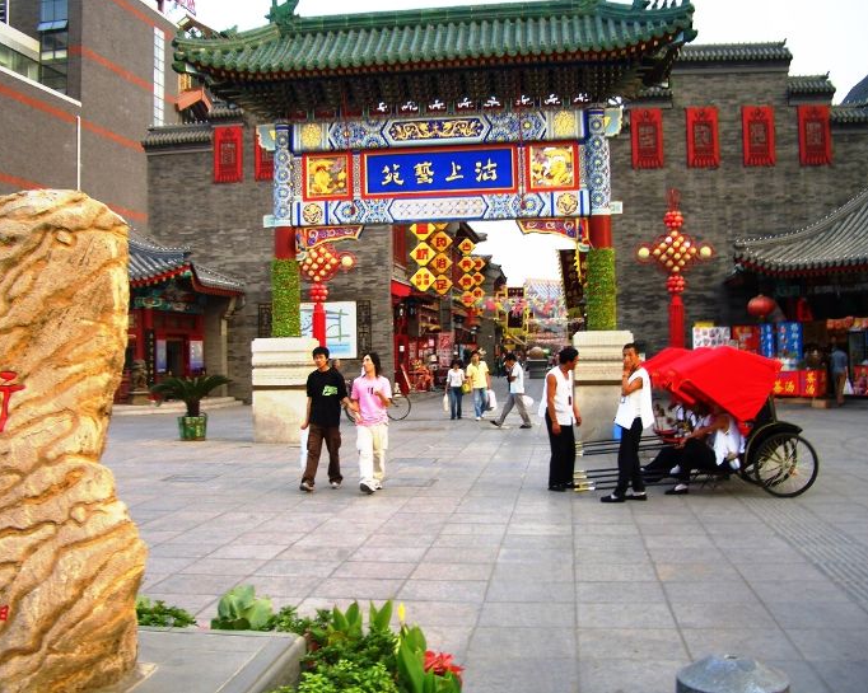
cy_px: 342
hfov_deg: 49.1
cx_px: 400
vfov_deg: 40.1
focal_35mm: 37
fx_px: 950
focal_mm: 5.8
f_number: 2.6
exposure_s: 1/100
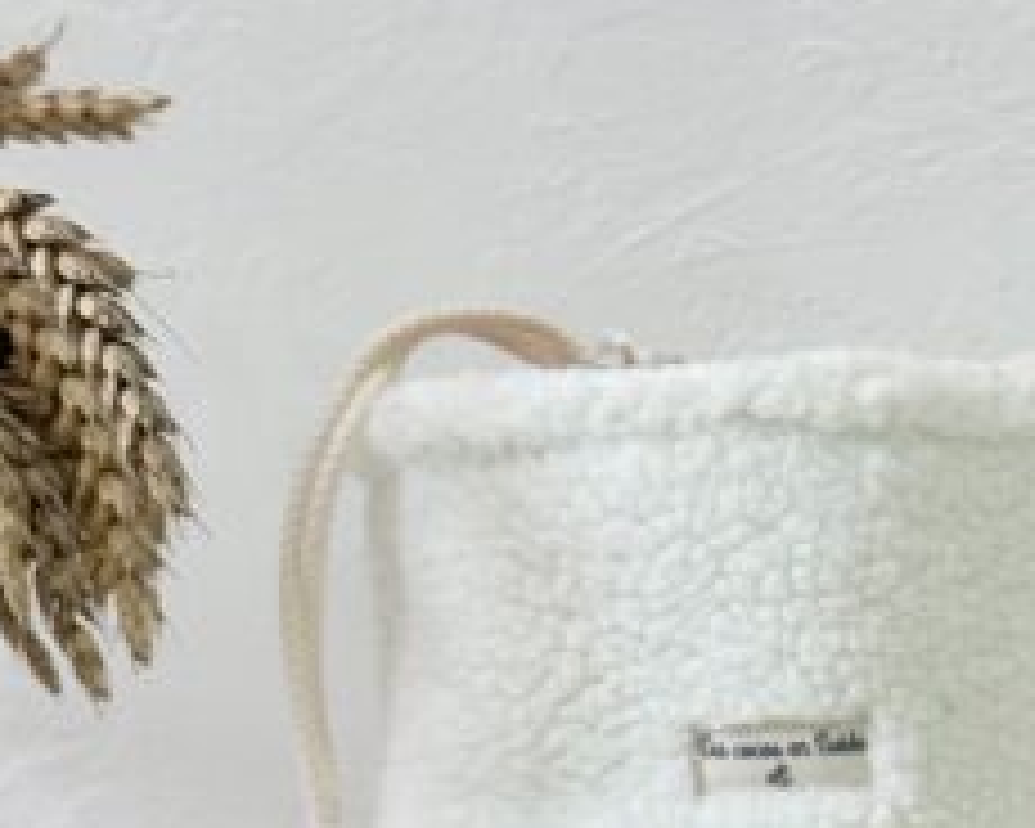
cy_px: 940
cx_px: 720
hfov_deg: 21.6
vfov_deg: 16.8
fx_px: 2696
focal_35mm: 88
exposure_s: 1/73
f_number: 1.78
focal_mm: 6.76
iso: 100
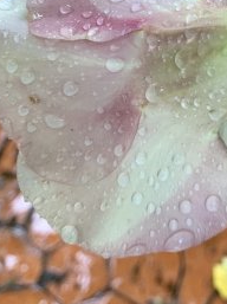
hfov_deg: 23.0
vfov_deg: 29.7
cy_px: 22
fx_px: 543
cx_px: 204
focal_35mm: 62
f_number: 1.8
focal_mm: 4.25
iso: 80
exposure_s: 1/121
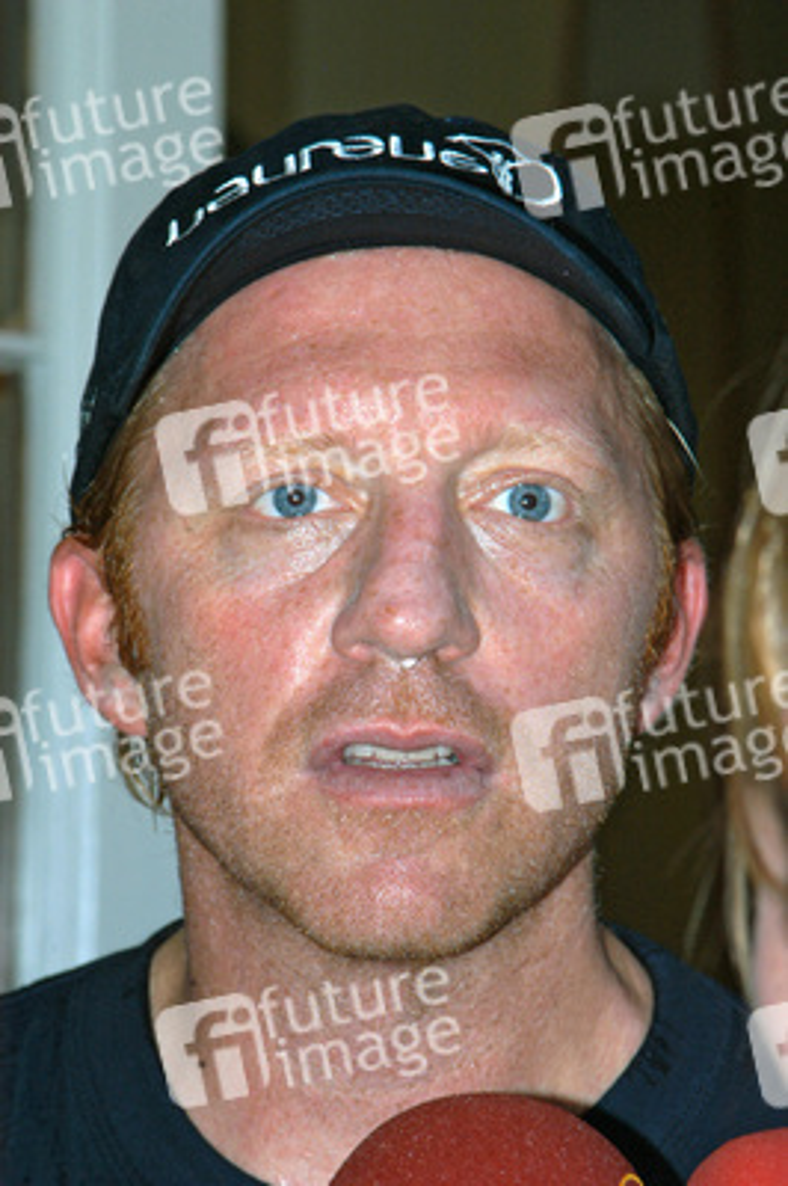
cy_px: 593
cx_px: 394
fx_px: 5920
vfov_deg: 11.4
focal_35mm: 180
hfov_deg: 7.6
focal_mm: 120
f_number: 9
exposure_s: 1/60
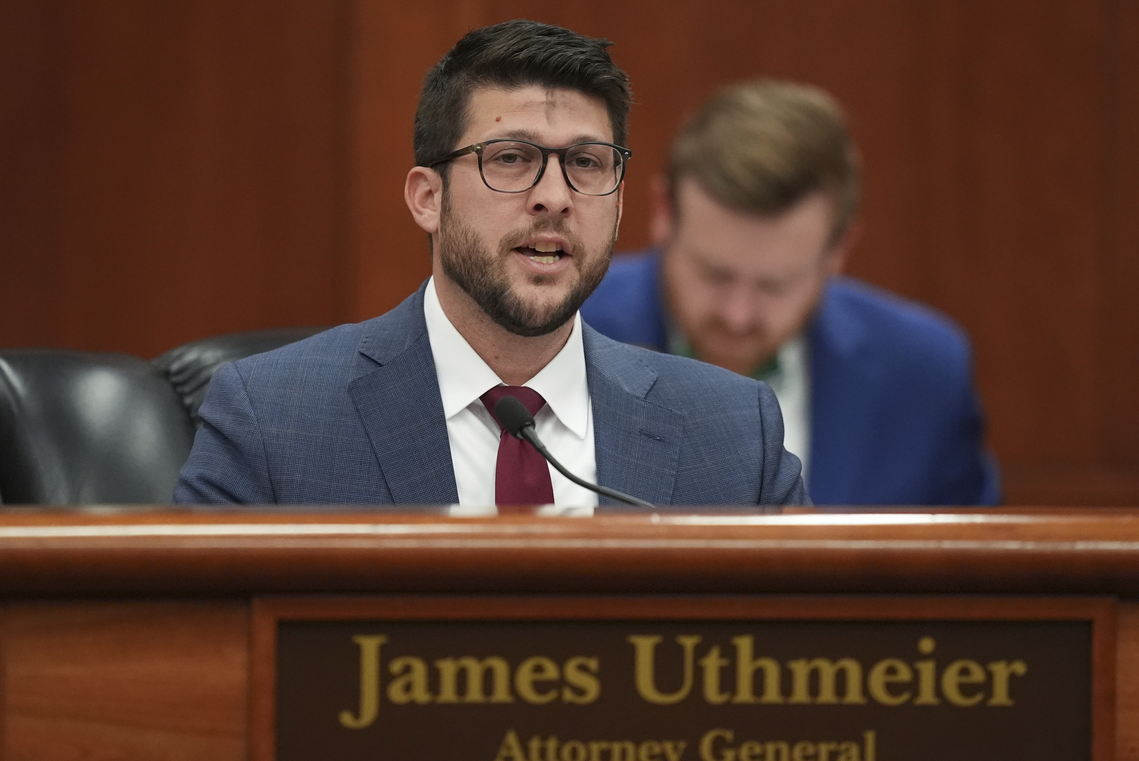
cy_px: 380
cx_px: 570
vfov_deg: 2.3
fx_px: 19000
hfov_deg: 3.4
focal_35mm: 600
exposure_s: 1/800
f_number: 2.8
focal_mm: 400
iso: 4000
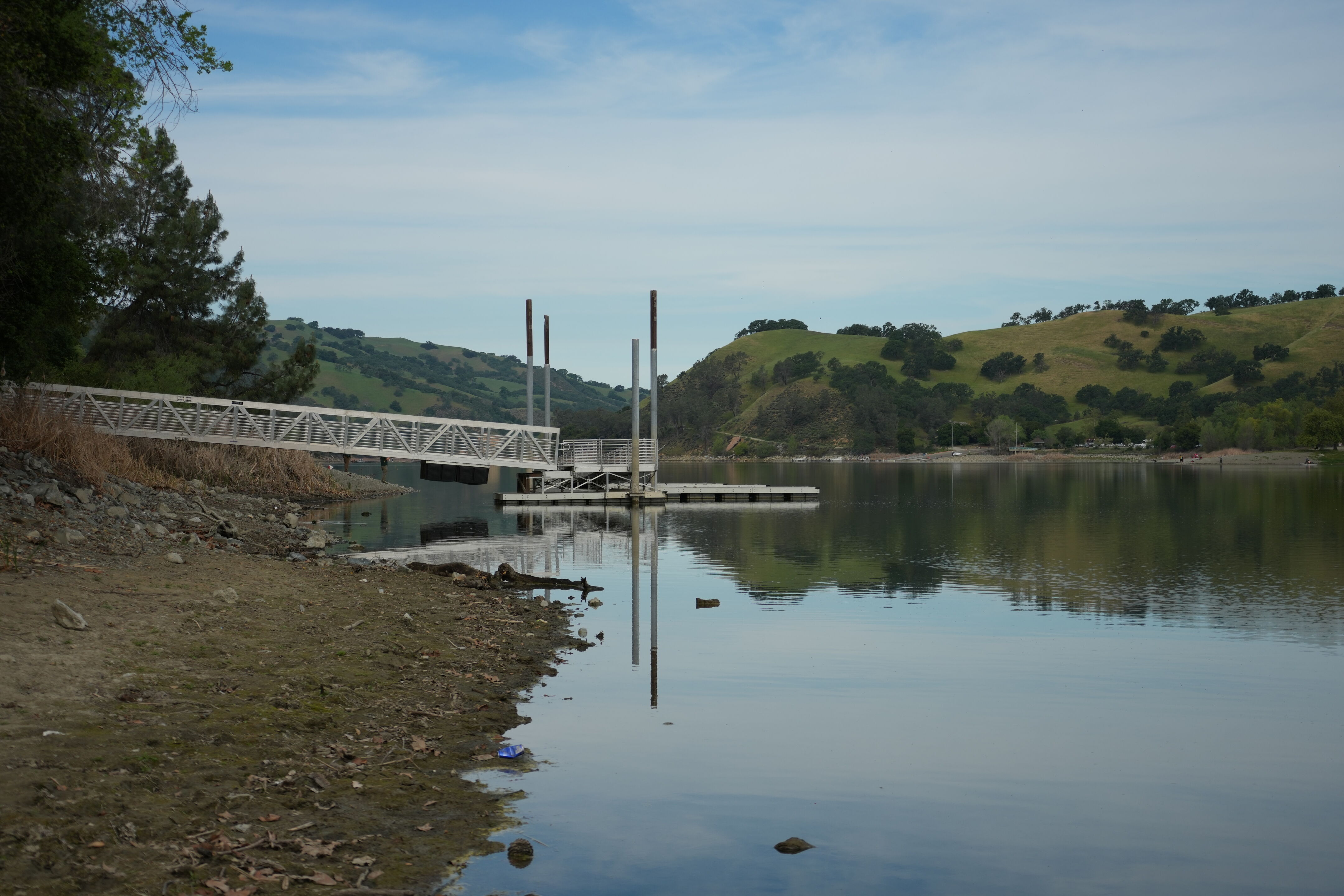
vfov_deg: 21.6
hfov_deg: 31.9
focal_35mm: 63
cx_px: 672
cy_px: 448
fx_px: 2352
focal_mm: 63
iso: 250
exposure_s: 1/1600
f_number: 5.6
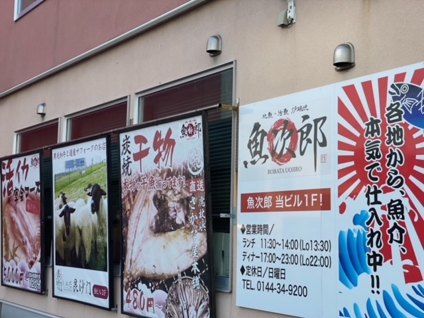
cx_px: 212
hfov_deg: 36.8
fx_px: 637
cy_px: 159
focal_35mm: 52
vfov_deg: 28.0
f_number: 2
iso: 20
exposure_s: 1/353
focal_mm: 6
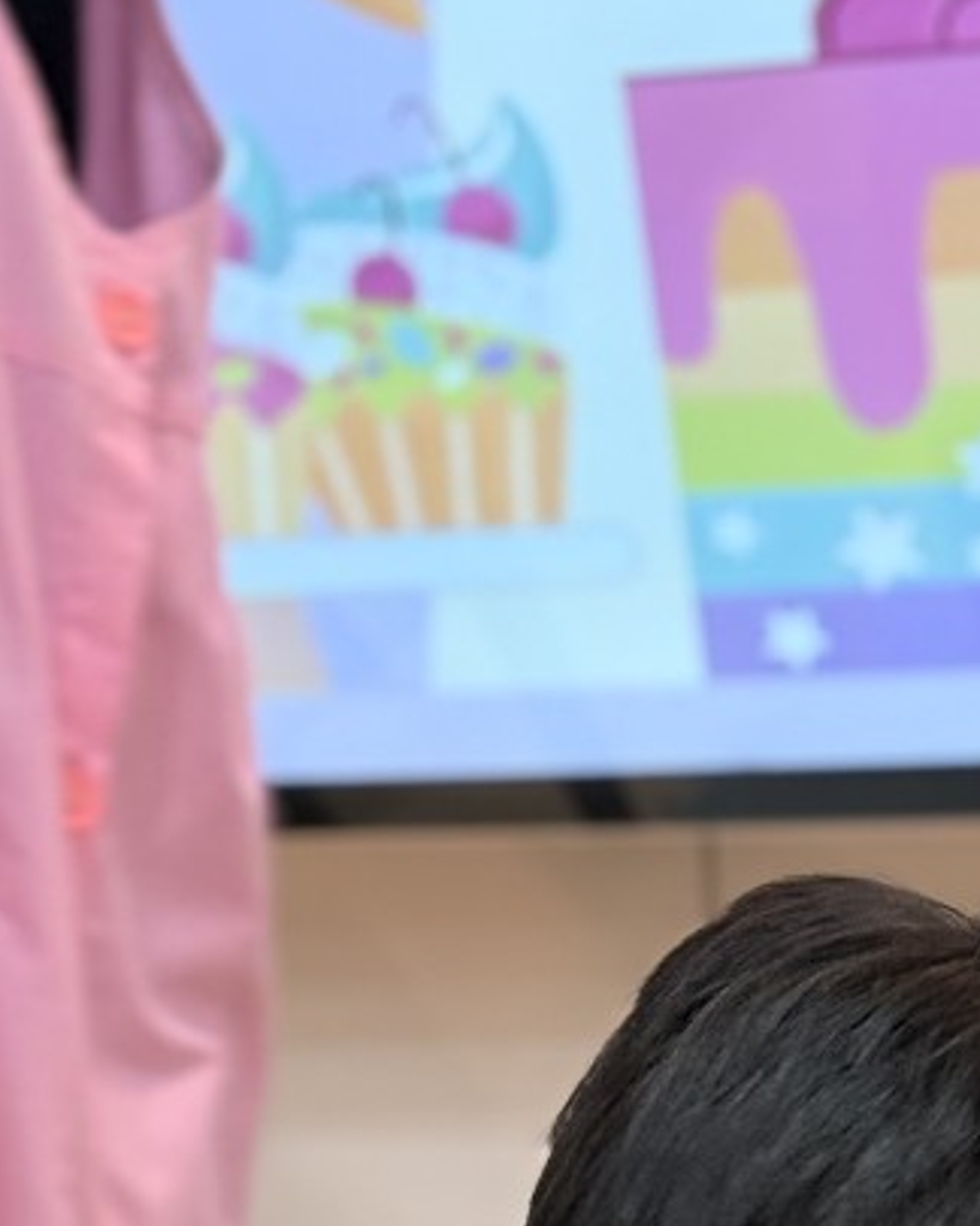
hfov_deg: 10.4
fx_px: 5366
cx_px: 944
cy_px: 1831
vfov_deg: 12.4
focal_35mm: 148
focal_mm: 6.76
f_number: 1.78
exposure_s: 1/60
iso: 100
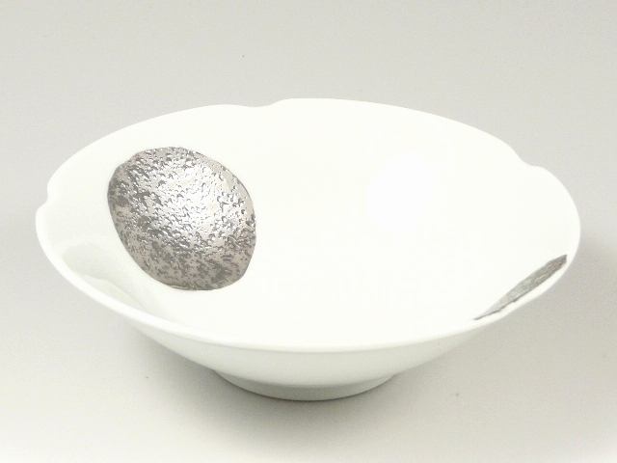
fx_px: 2745
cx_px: 308
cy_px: 232
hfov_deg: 12.8
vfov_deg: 9.6
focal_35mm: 154
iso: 160
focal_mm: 16.9
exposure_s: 1/25
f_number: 4.7
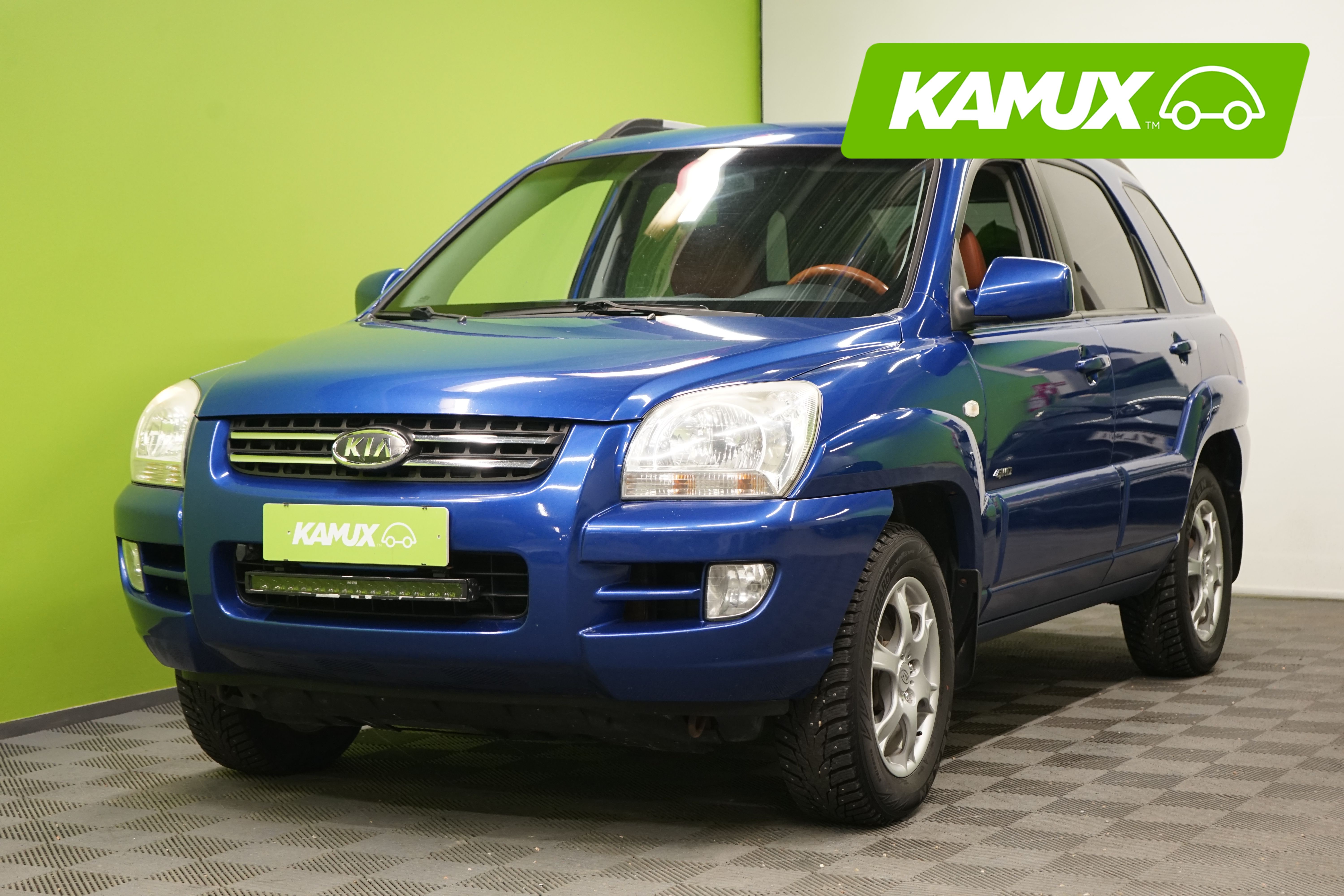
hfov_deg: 30.1
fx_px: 2501
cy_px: 448
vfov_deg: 20.3
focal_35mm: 67
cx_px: 672
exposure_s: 1/50
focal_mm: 67
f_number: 5.6
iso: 1250
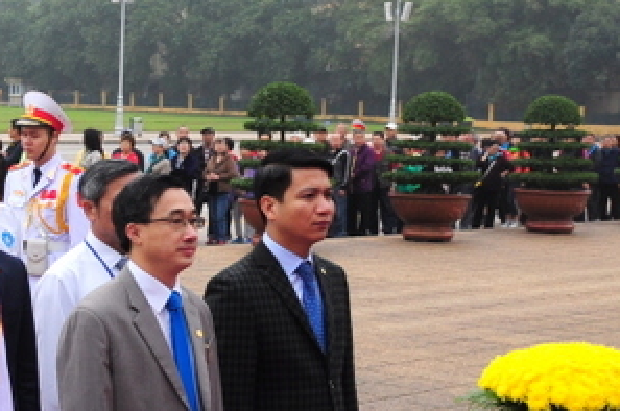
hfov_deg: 20.2
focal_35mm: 91
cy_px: 318
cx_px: -228
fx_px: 1565
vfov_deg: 14.9
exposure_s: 1/125
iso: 320
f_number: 8
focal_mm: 18
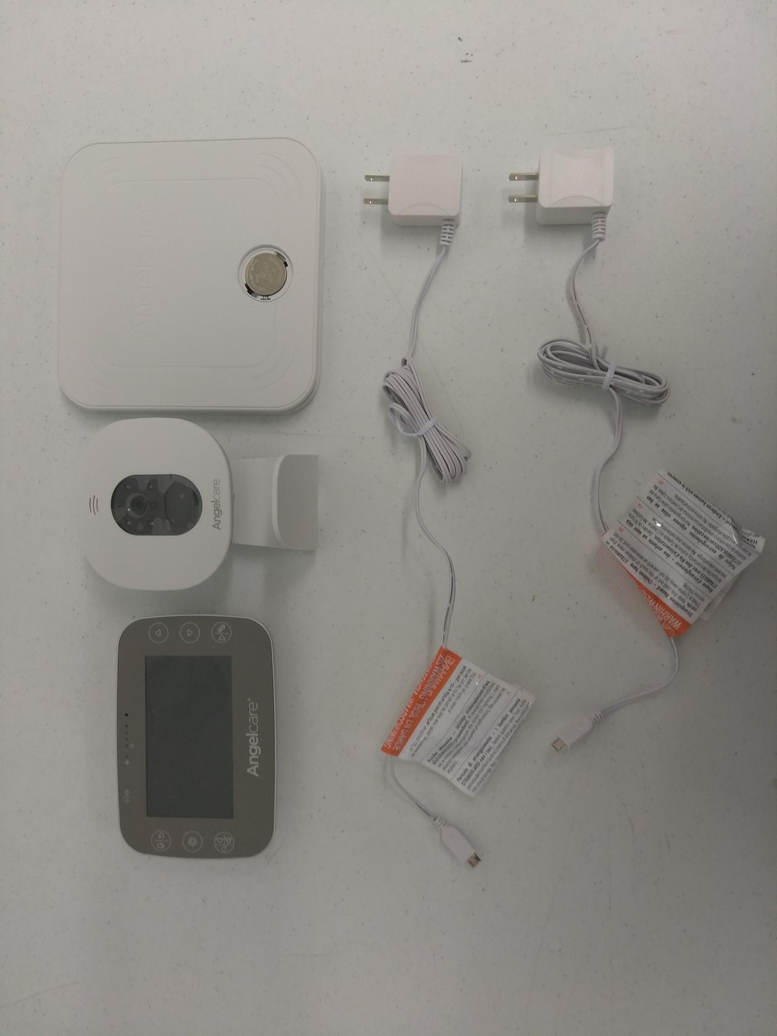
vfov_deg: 81.7
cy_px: 518
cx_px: 388
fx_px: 599
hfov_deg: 66.0
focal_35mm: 20
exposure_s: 1/30
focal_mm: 3.46
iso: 138
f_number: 2.2
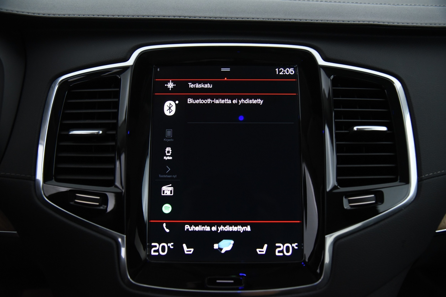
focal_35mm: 31
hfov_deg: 60.3
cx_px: 223
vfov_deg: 42.4
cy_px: 148
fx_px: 384
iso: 4000
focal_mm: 31
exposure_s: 1/50
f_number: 4
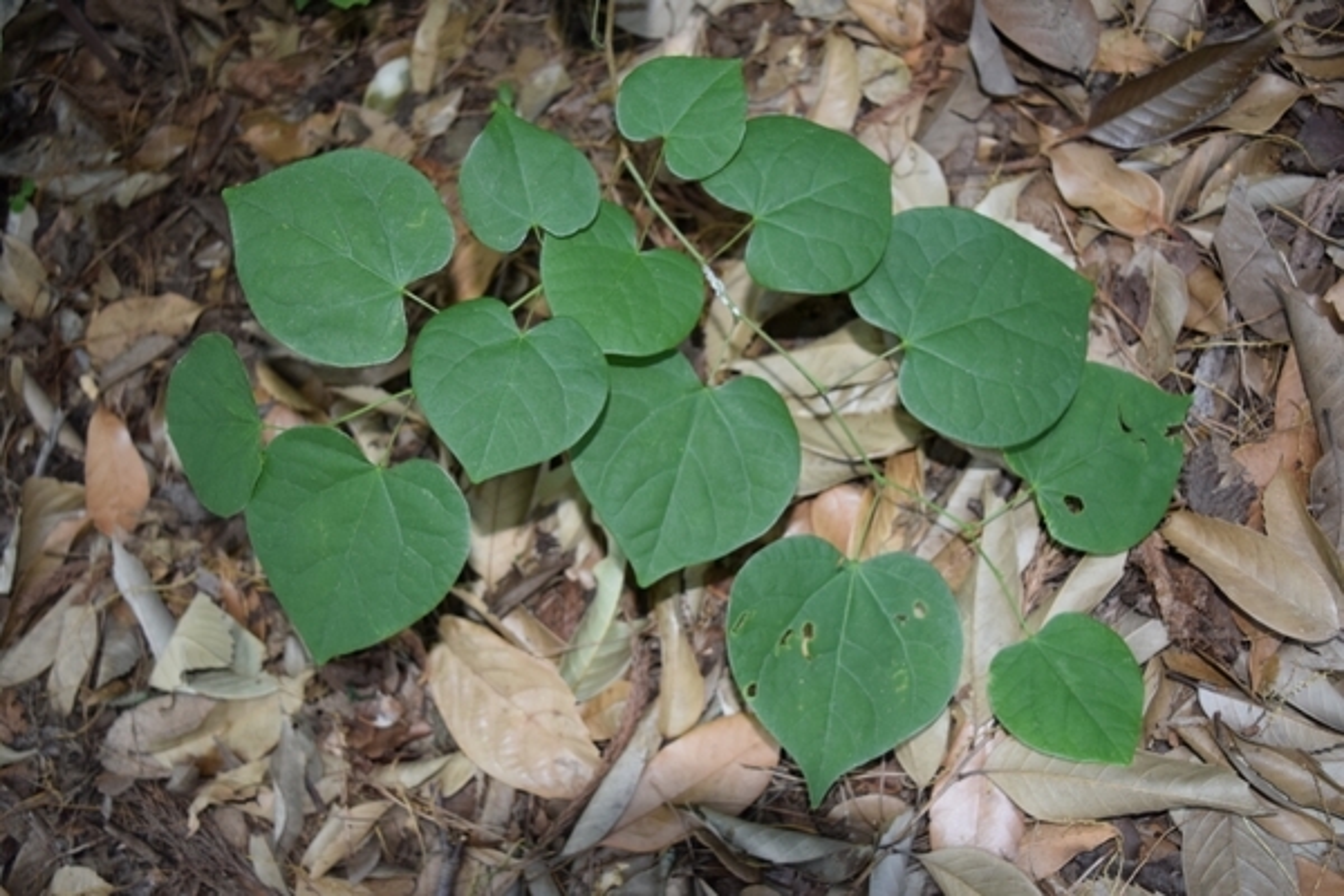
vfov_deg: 40.0
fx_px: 1232
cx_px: 672
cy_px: 448
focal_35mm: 33
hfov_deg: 57.2
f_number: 4.5
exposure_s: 1/80
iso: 800
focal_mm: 22
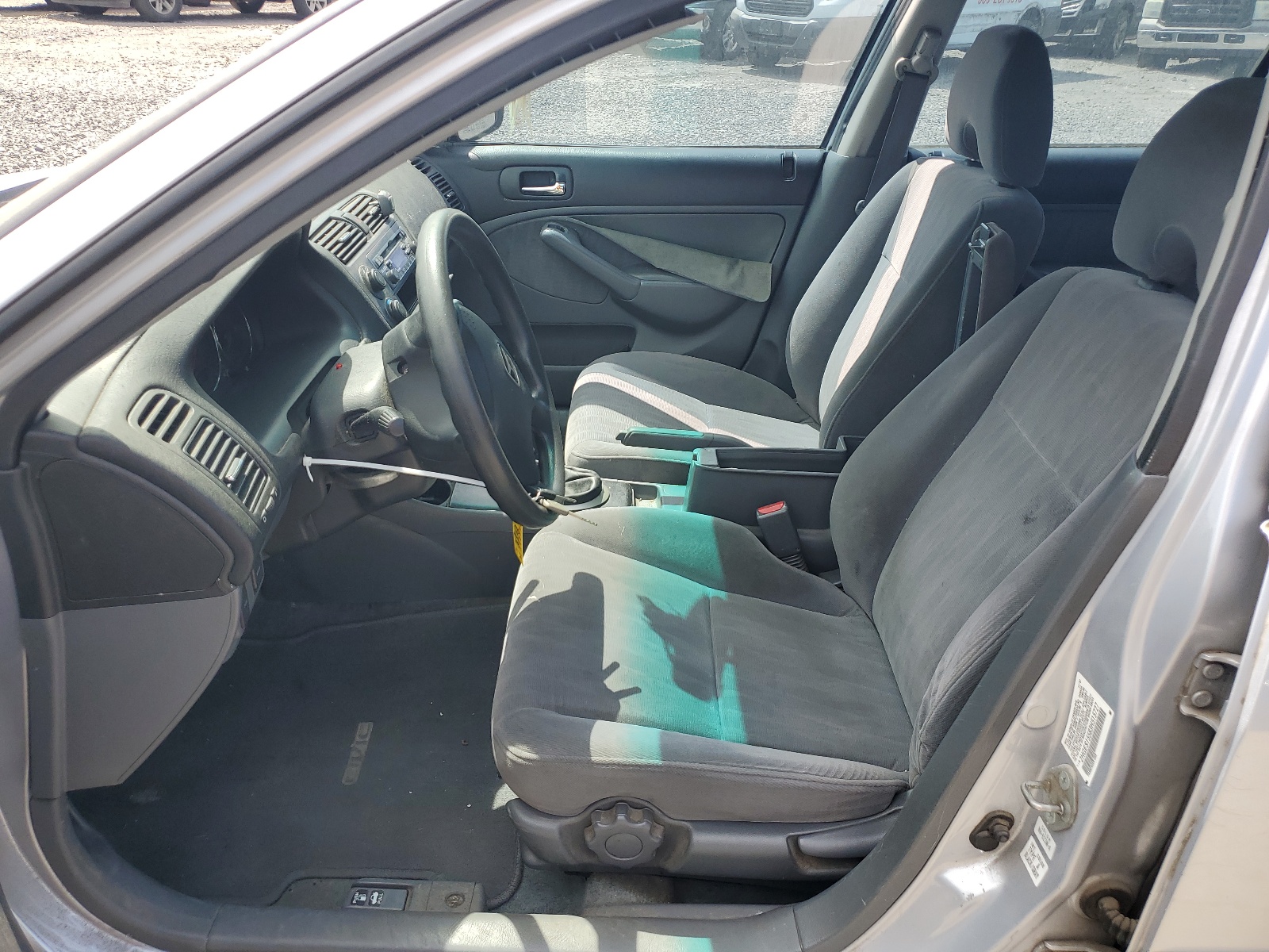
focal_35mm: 26
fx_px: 953
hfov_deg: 67.3
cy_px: 476
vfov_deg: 53.1
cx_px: 634
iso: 50
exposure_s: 1/833
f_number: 1.5
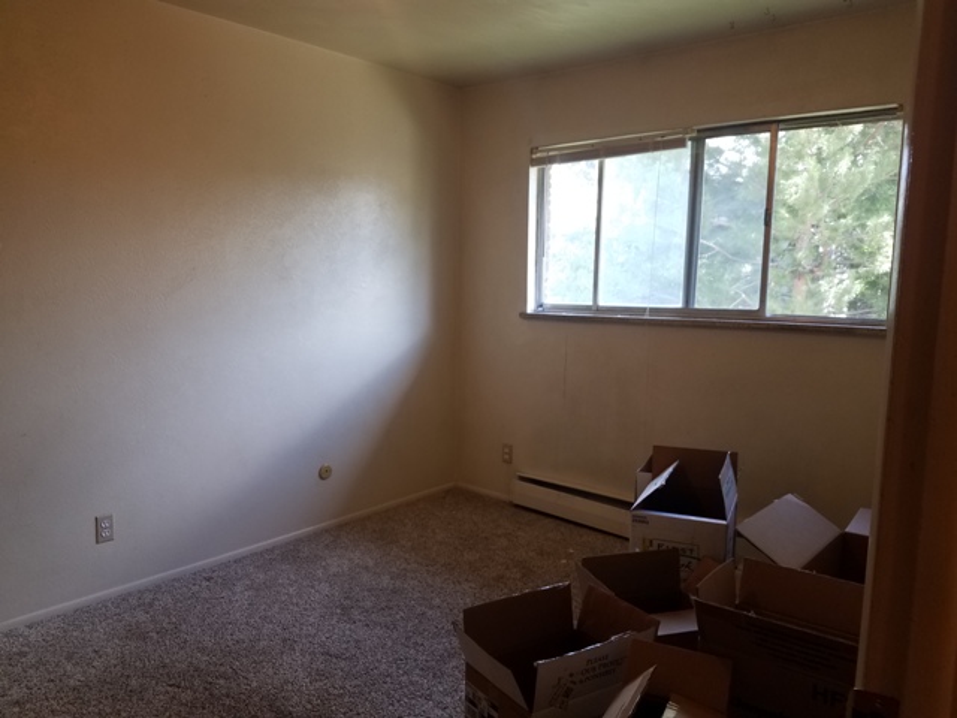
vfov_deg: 53.1
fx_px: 719
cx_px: 478
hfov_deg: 67.3
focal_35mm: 26
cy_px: 359
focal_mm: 4.2
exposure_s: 1/60
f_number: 1.7
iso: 50
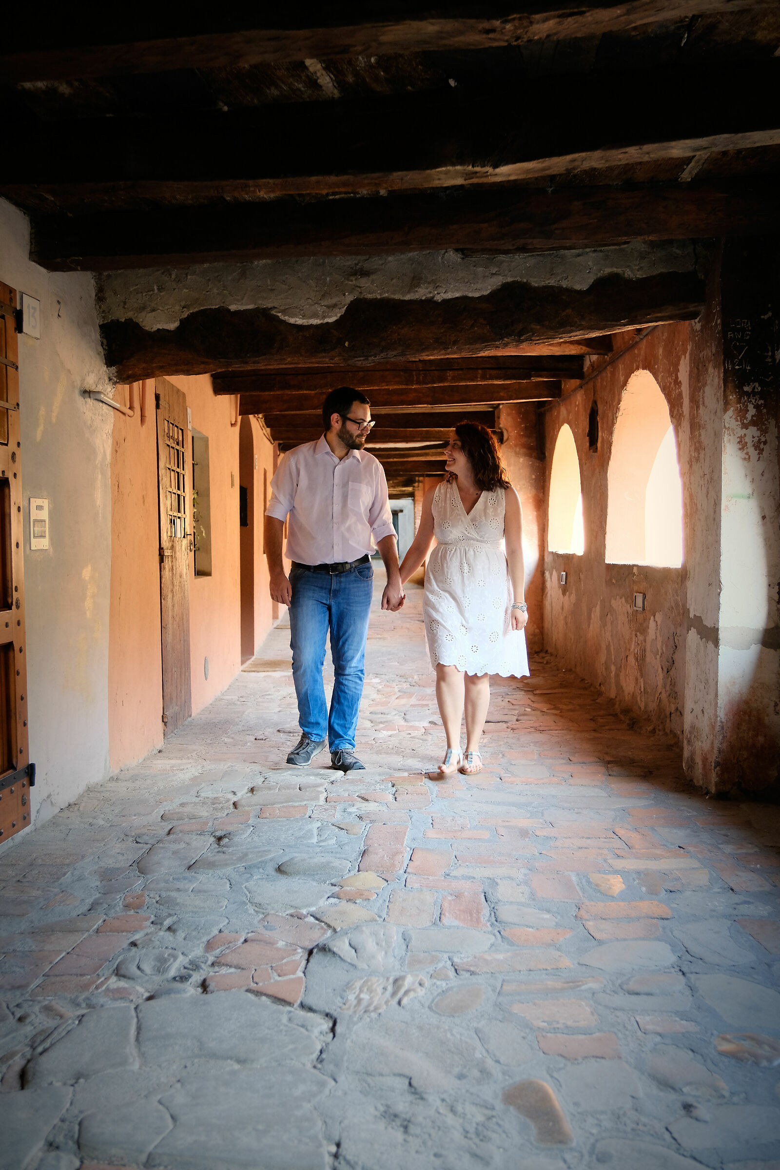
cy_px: 585
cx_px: 390
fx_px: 1072
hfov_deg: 40.0
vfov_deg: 57.2
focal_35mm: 33
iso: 1250
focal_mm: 22
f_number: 2.8
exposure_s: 1/60
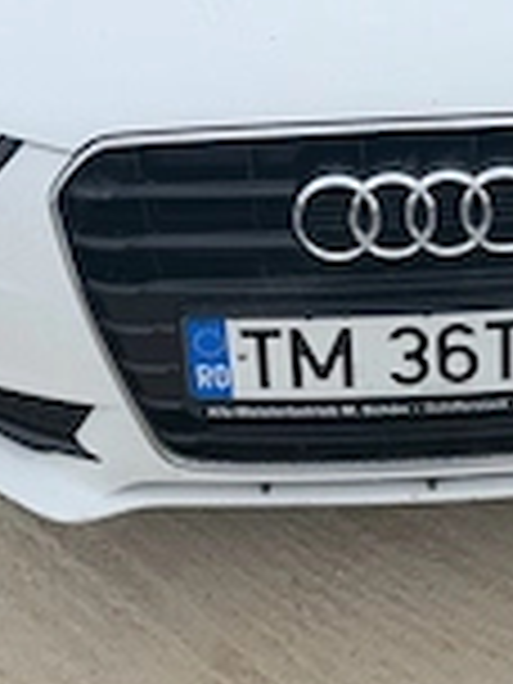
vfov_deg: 28.3
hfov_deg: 22.9
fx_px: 1245
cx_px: 423
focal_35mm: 63
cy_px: -45
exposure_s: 1/1949
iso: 80
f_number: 1.78
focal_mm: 6.76
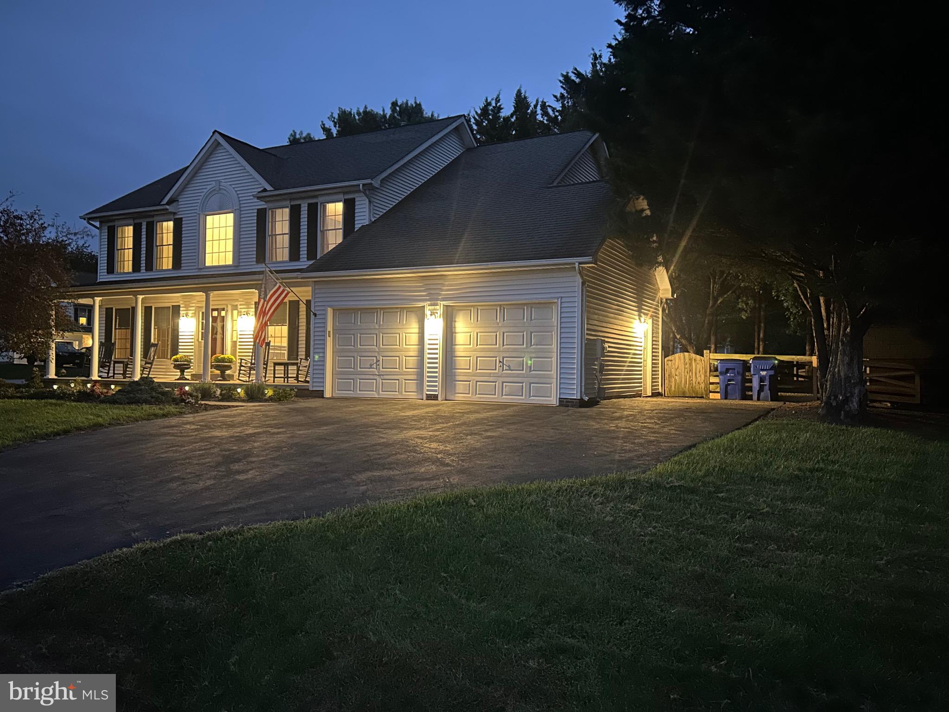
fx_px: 713
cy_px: 356
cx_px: 474
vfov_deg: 53.1
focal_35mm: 26
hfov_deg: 67.3
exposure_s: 1/9
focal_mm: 5.7
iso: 640
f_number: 1.5
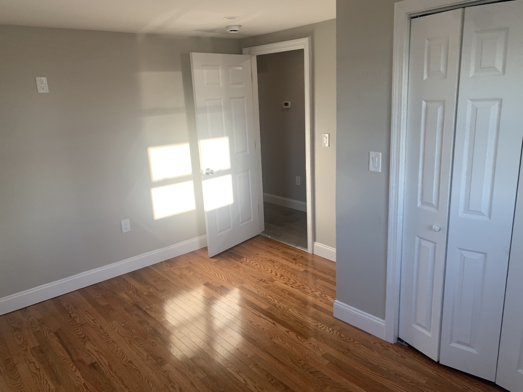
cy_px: 196
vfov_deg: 53.1
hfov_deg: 67.3
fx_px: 393
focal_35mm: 26
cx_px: 262
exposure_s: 1/121
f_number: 1.8
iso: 32
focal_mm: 4.25
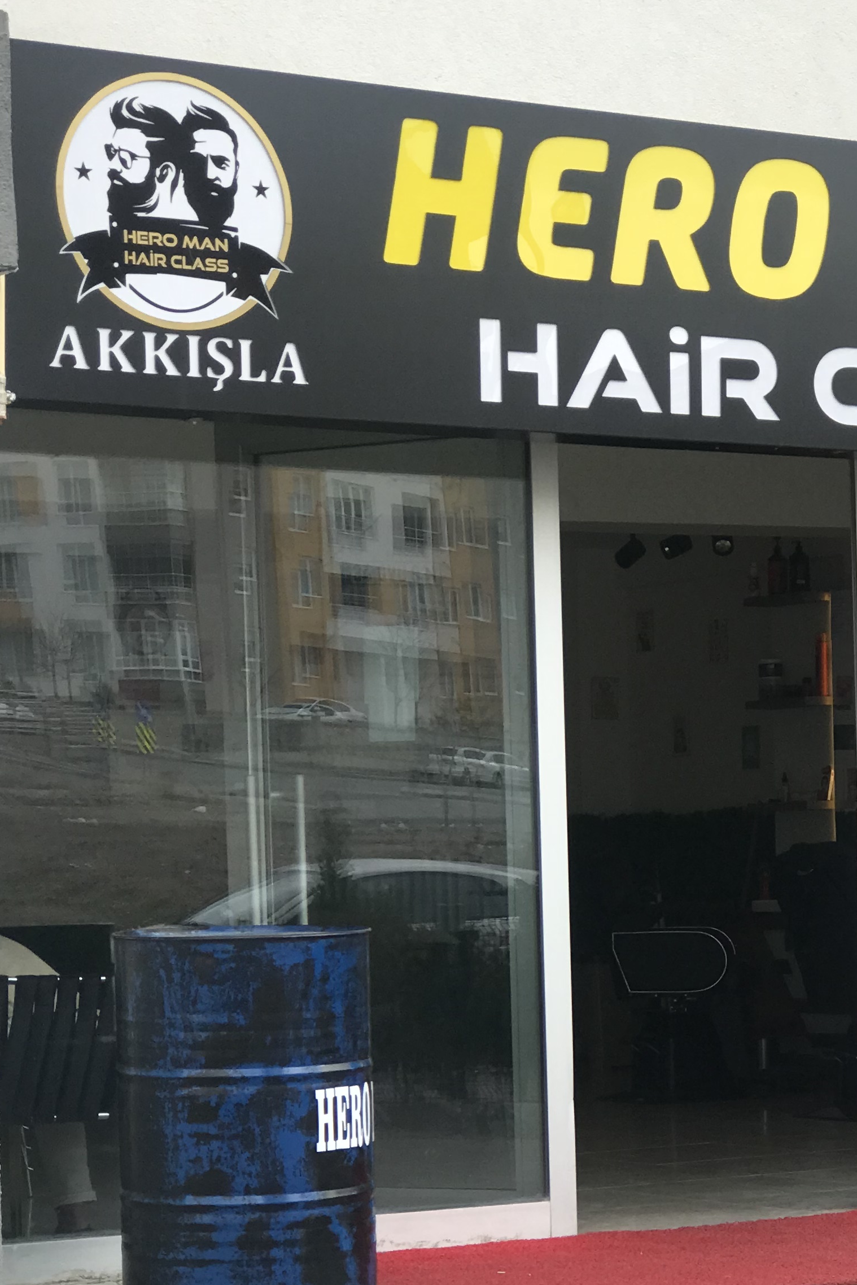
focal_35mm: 105
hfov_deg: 12.9
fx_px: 3748
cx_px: 769
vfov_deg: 19.3
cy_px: 988
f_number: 2.8
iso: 20
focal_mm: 6.6
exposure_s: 1/303
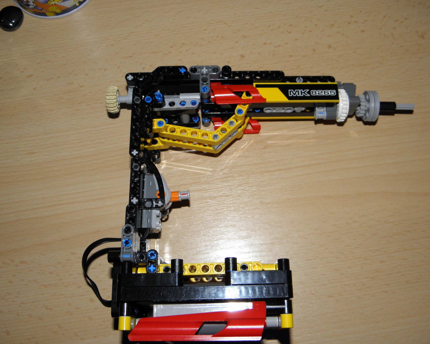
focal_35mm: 36
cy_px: 170
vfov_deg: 41.2
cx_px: 220
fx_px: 458
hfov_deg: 50.3
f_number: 3.7
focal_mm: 6.2
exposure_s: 1/60
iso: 100
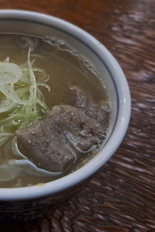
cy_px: 117
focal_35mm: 34
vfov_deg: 55.8
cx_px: 5
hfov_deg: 35.6
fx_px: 220
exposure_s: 1/20
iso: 758
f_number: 1.8
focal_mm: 5.23
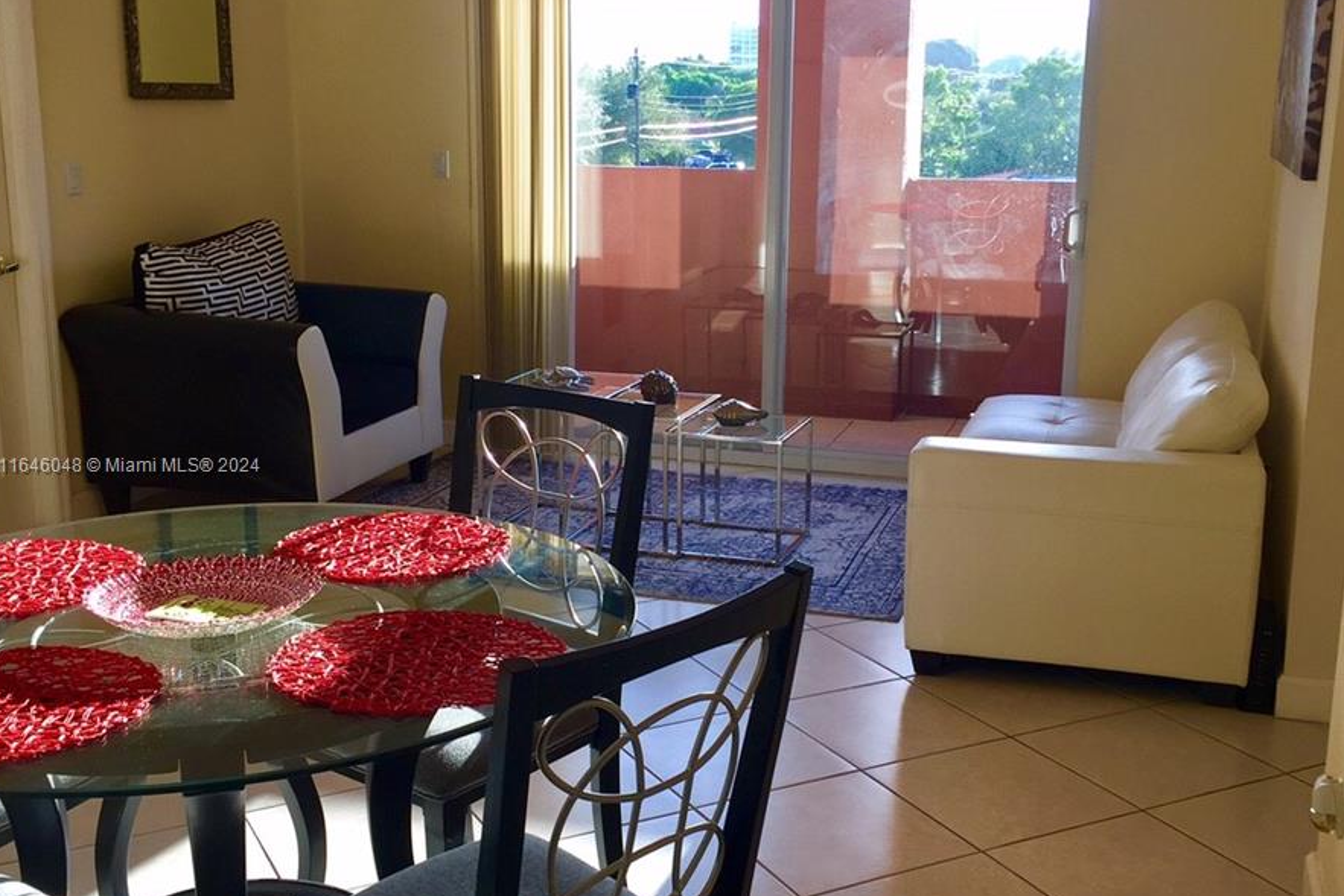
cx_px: 667
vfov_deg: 32.6
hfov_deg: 47.4
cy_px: 467
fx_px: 1531
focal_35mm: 41
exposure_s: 1/138
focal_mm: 4.15
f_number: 2.2
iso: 32
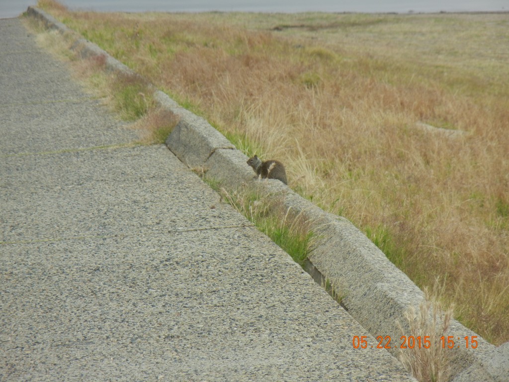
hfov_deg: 6.6
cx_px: 254
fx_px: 4411
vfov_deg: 5.0
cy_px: 191
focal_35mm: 300
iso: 160
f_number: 5.6
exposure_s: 1/410
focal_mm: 54
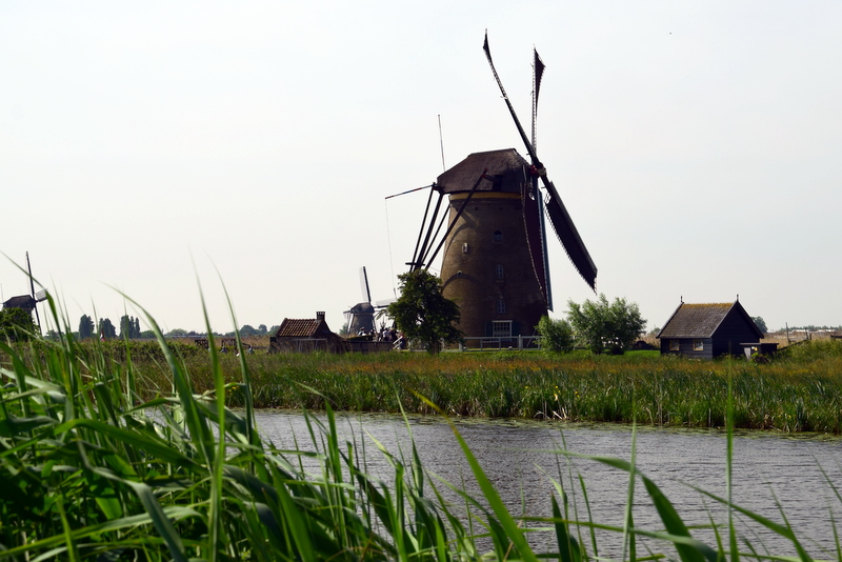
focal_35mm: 68
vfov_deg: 20.2
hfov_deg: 29.9
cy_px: 281
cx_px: 421
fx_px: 1579
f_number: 10
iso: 125
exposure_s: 1/200
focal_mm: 45
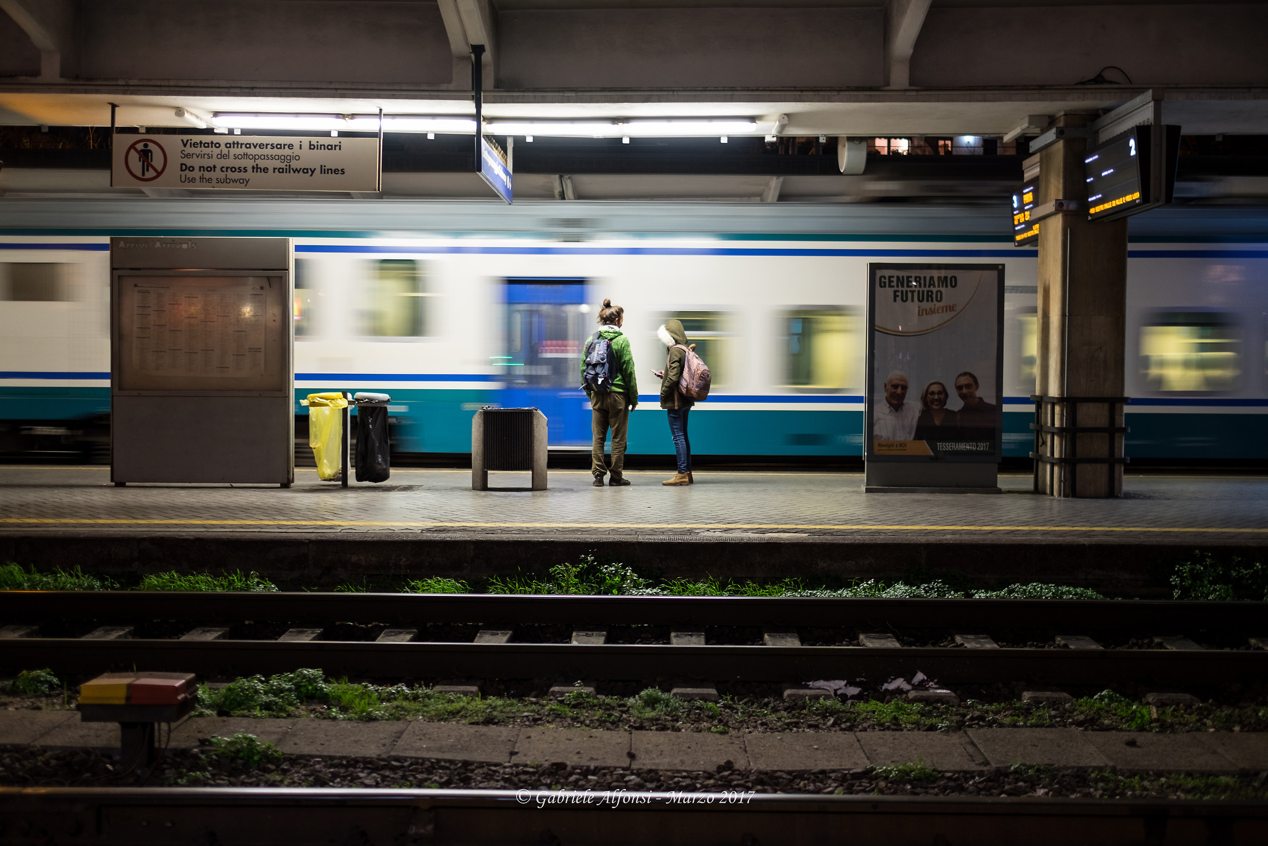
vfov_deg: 37.9
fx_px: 1233
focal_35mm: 35
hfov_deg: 54.4
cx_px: 634
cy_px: 423
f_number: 1.4
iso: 200
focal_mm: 23
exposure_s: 1/15
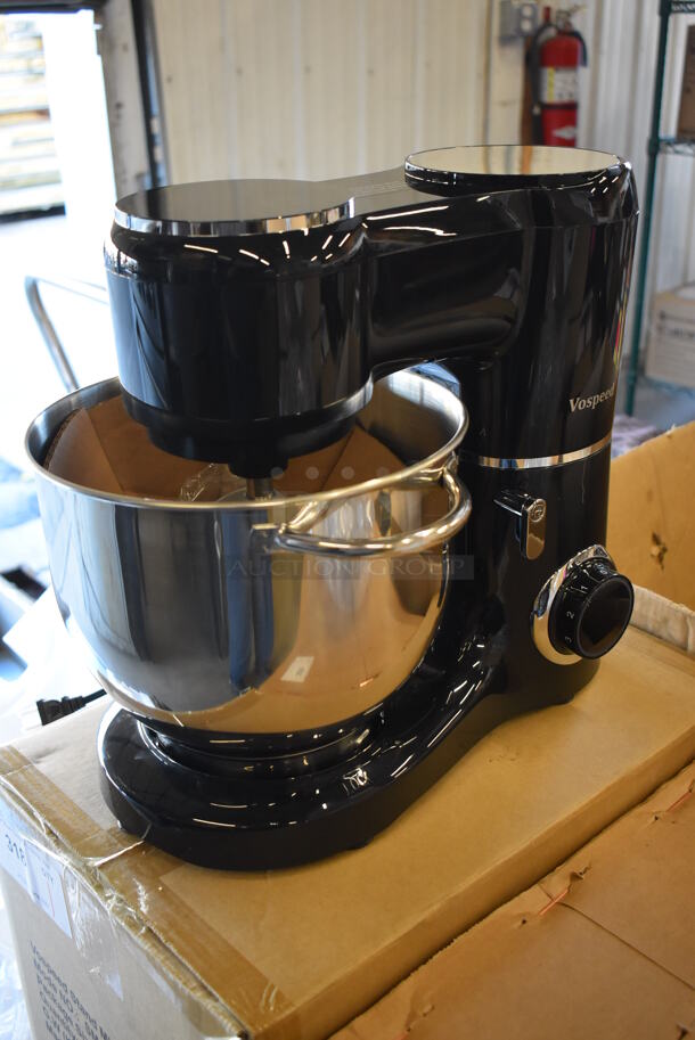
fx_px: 1084
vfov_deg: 51.3
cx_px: 348
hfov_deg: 35.5
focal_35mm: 38
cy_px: 520
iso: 1800
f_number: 4
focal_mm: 25
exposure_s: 1/125
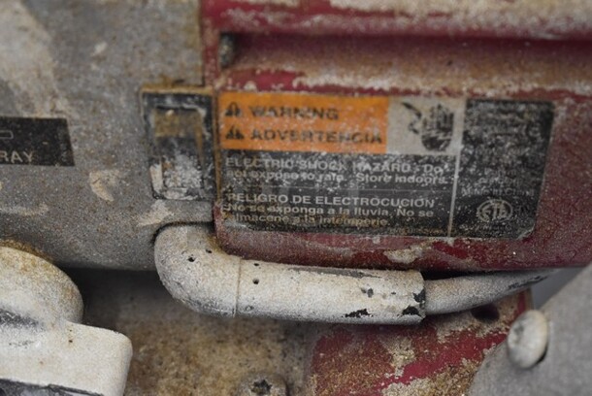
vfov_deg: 16.6
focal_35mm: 82
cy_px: 198
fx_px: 1358
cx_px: 296
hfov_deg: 24.6
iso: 2000
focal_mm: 55
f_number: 5.6
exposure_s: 1/60
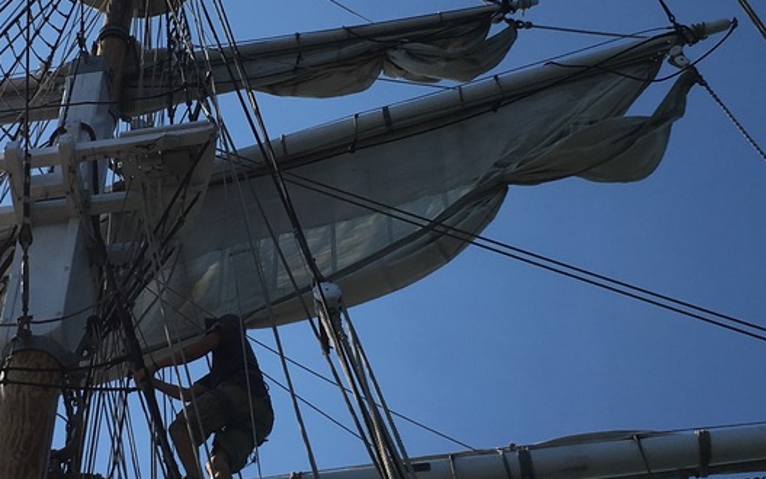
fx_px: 1461
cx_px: 222
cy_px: 172
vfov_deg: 18.6
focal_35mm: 70
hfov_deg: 29.1
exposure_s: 1/2959
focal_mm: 4.15
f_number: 2.2
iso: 25
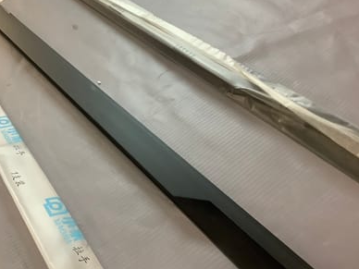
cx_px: 140
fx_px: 415
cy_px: 133
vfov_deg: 36.0
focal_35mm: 40
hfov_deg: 46.5
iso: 320
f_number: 2.4
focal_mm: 3.3
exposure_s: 1/50
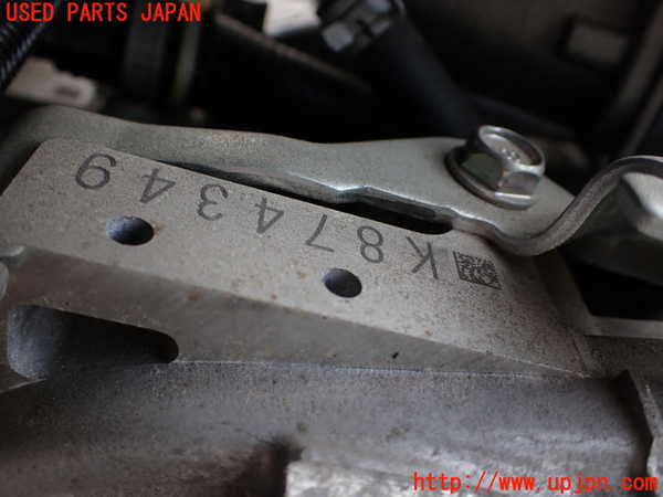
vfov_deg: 46.8
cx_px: 332
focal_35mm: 30
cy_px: 248
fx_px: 575
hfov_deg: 60.0
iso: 100
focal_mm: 5.4
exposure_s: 1/125
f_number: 2.3
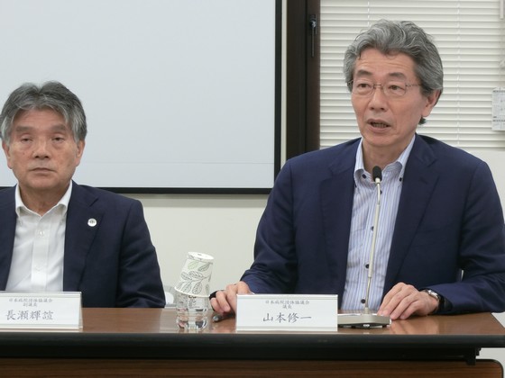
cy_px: 189
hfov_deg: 13.8
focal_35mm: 143
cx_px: 252
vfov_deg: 10.4
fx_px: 2086
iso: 400
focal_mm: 25.5
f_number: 5.8
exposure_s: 1/40
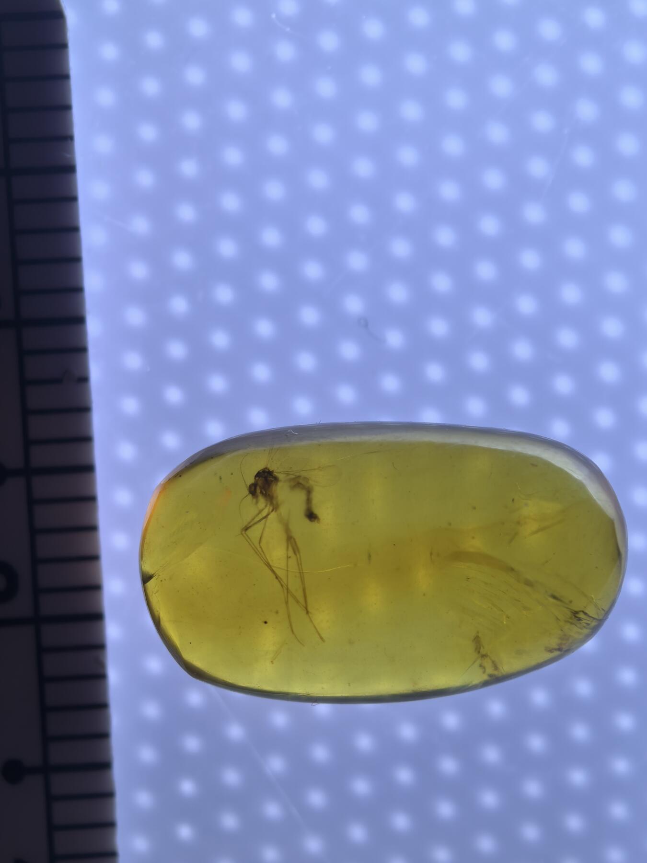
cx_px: 324
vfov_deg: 20.7
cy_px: 432
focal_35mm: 95
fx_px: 2367
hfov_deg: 15.6
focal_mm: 14.6
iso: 100
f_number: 3
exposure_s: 1/100
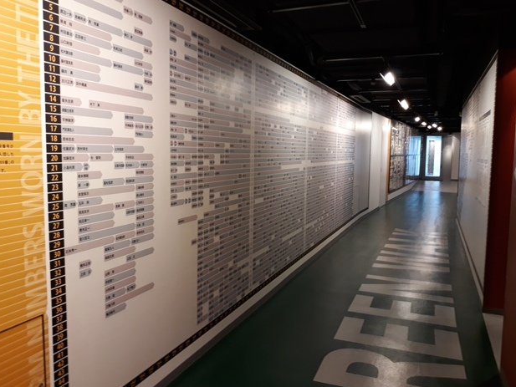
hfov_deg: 63.4
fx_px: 417
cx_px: 249
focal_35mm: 28
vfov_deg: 49.8
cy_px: 187
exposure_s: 1/40
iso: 125
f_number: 1.7
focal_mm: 3.71
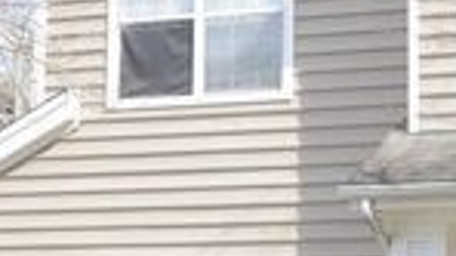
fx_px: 1534
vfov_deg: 9.5
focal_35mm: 127
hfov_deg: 16.5
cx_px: 487
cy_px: 77
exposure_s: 1/200
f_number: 7.1
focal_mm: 24
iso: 200
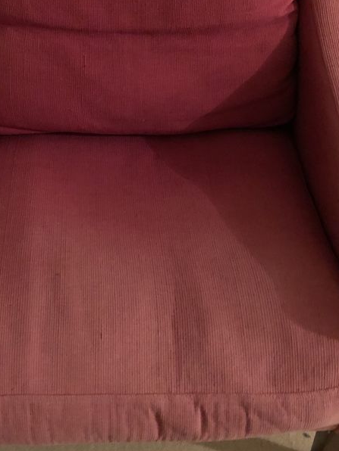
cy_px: 201
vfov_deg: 40.4
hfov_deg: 30.7
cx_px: 120
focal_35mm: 47
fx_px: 614
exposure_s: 1/4
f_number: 1.8
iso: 200
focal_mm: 3.99
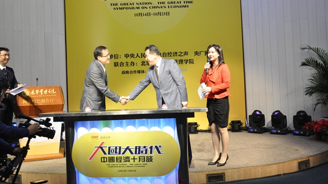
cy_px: 76
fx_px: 304
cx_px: 162
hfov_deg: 56.6
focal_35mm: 35
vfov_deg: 33.7
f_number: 5
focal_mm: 22
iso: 1600
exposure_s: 1/100
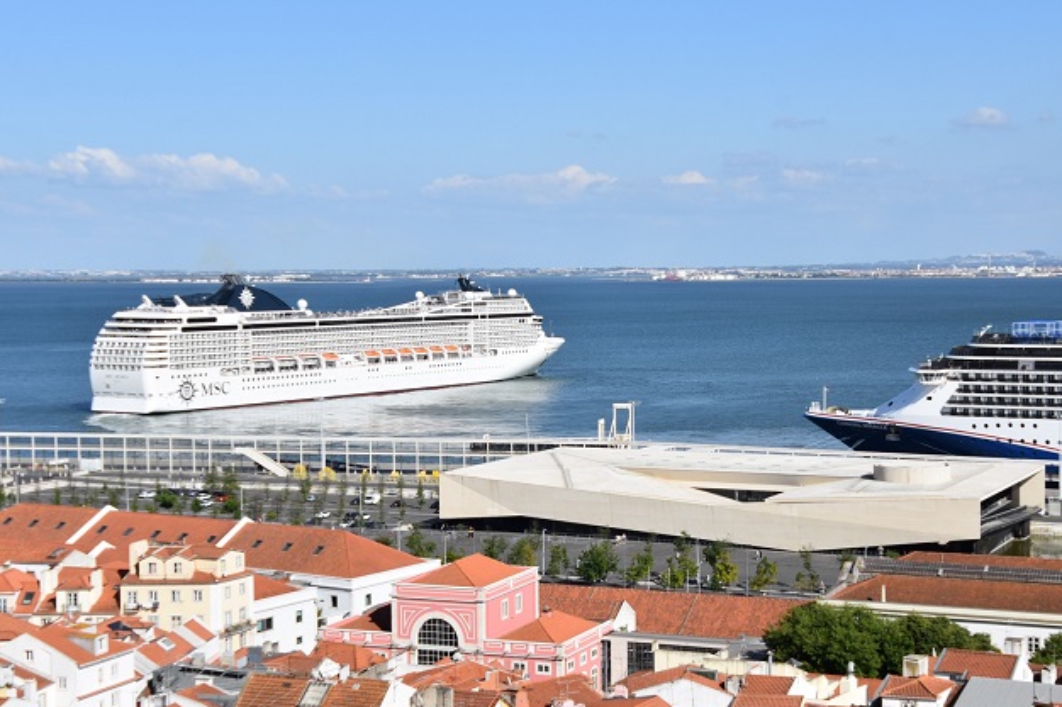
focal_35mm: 59
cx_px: 623
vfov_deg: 23.0
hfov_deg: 33.9
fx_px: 1740
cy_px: 394
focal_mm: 32
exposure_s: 1/500
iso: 125
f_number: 8
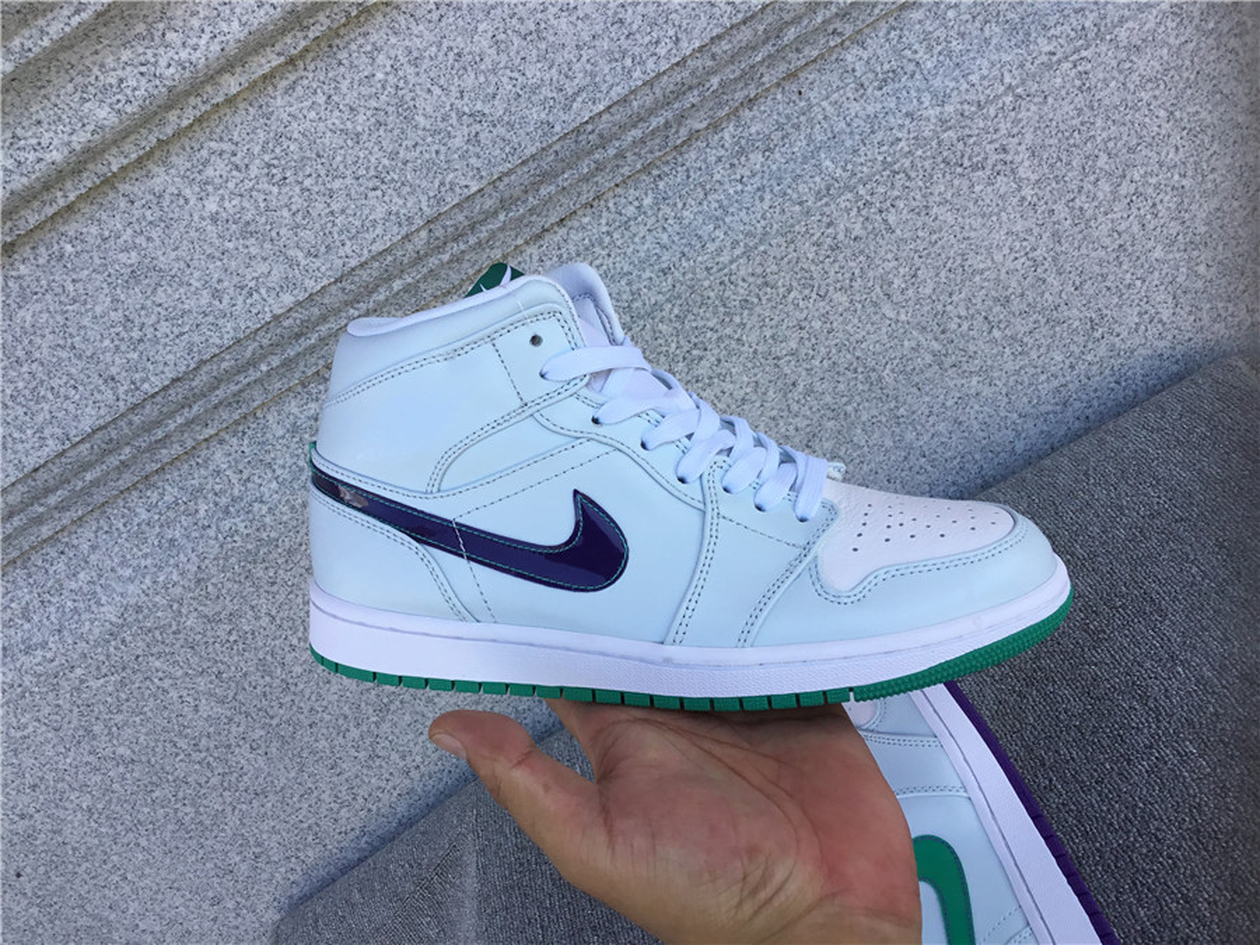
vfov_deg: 45.4
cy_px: 472
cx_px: 630
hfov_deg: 58.4
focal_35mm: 31
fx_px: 1128
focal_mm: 3.3
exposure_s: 1/297
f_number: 2.4
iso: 25
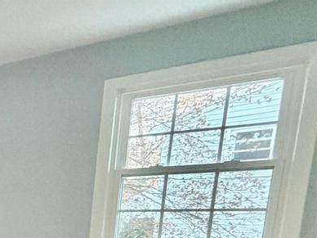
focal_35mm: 52
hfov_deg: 23.5
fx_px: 476
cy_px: 292
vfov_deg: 25.0
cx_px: -223
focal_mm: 2.22
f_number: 2.2
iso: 400
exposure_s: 1/60
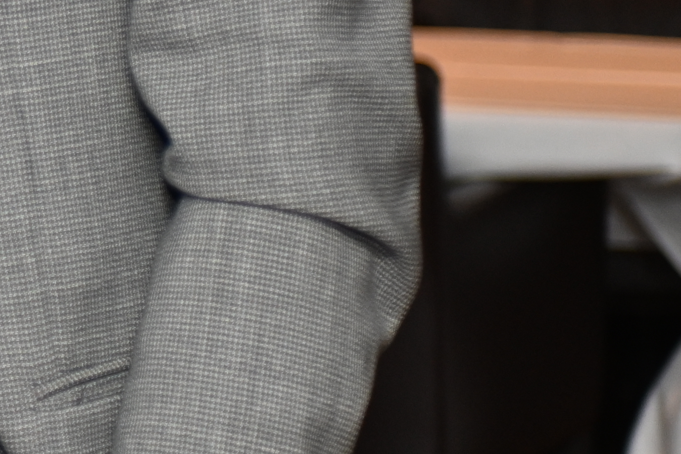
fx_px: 6355
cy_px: -288
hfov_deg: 5.8
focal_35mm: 336
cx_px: -1138
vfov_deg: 4.1
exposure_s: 1/100
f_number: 2.8
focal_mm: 56
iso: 500
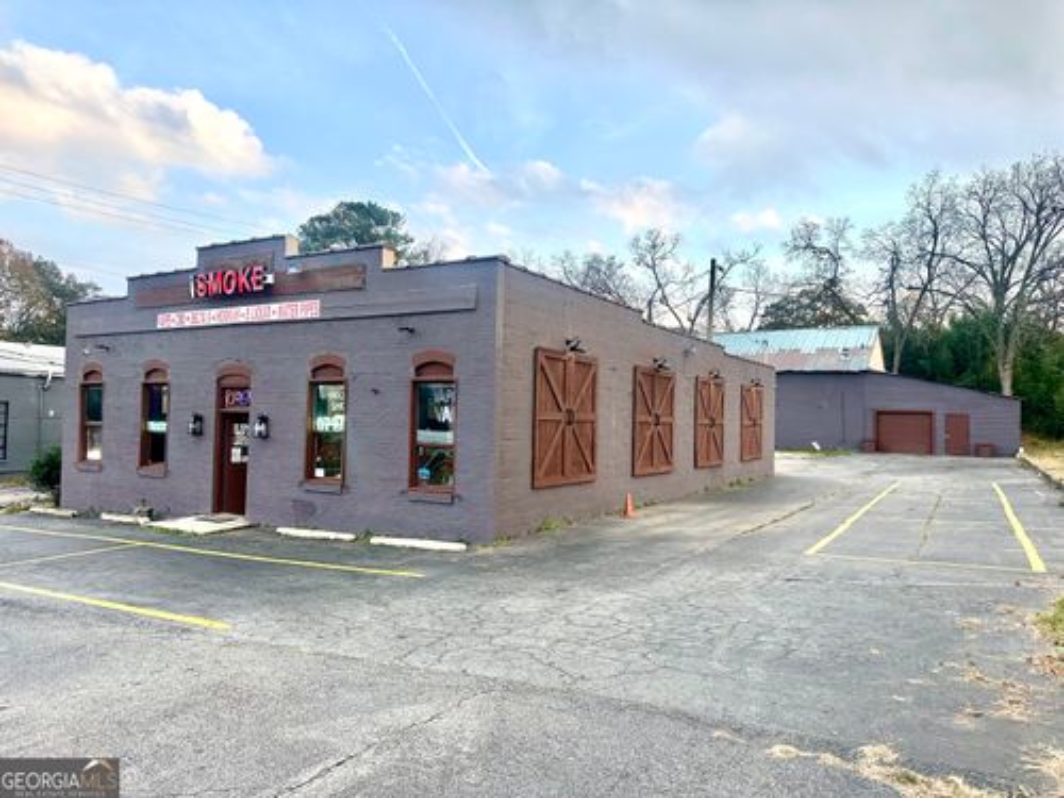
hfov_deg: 71.6
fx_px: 738
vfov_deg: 56.8
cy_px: 399
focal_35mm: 24
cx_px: 532
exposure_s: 1/785
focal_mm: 6.86
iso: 80
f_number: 1.78
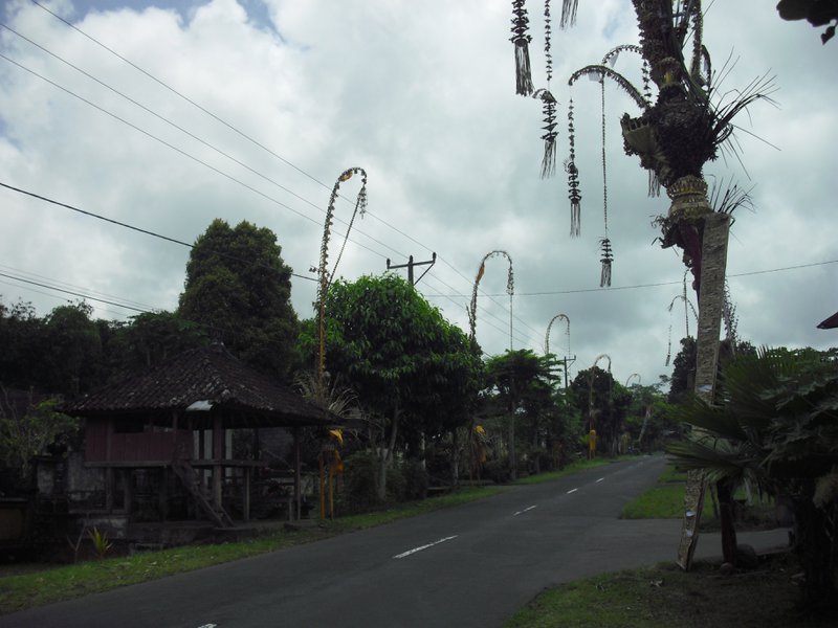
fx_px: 920
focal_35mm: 38
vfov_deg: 37.7
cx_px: 419
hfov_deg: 49.0
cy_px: 314
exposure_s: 1/500
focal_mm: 6.2
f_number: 8
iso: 100
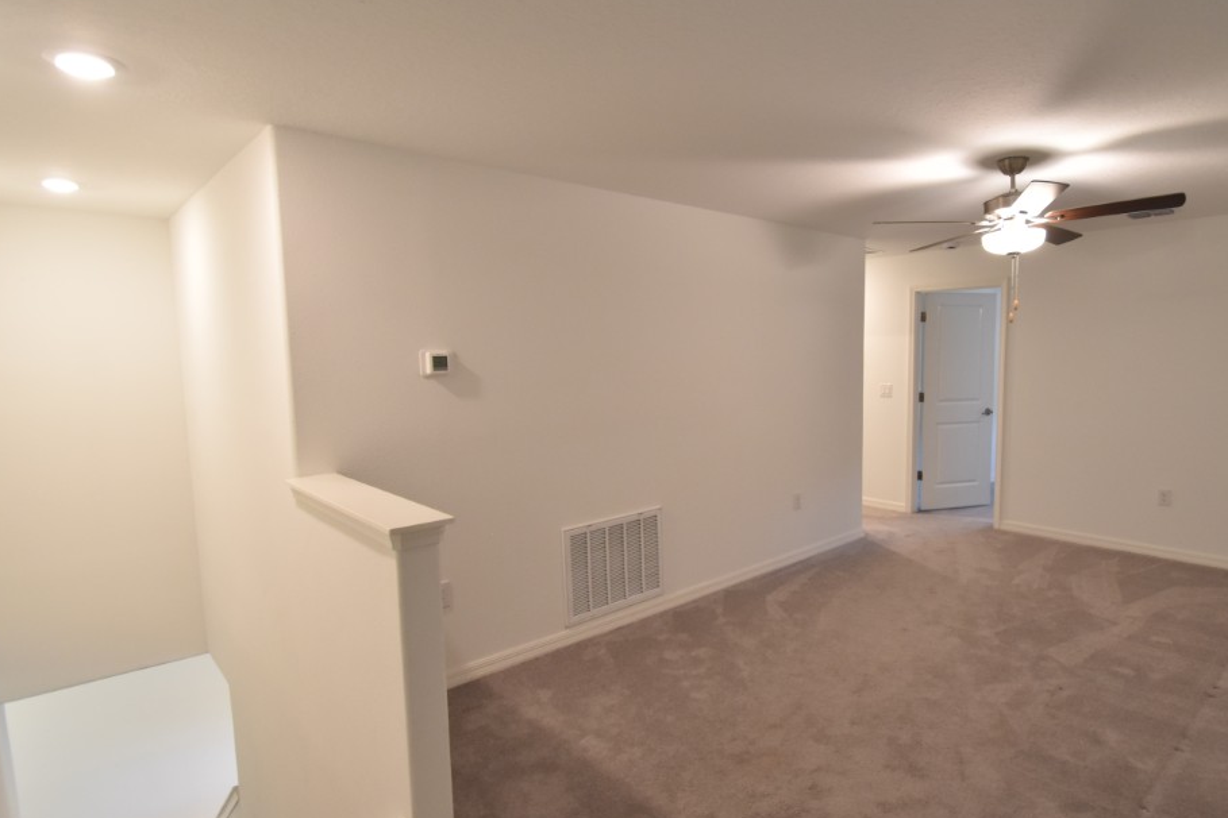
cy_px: 414
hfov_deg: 86.1
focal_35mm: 19
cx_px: 720
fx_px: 648
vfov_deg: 64.6
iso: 800
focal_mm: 10
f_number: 3.5
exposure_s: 1/60
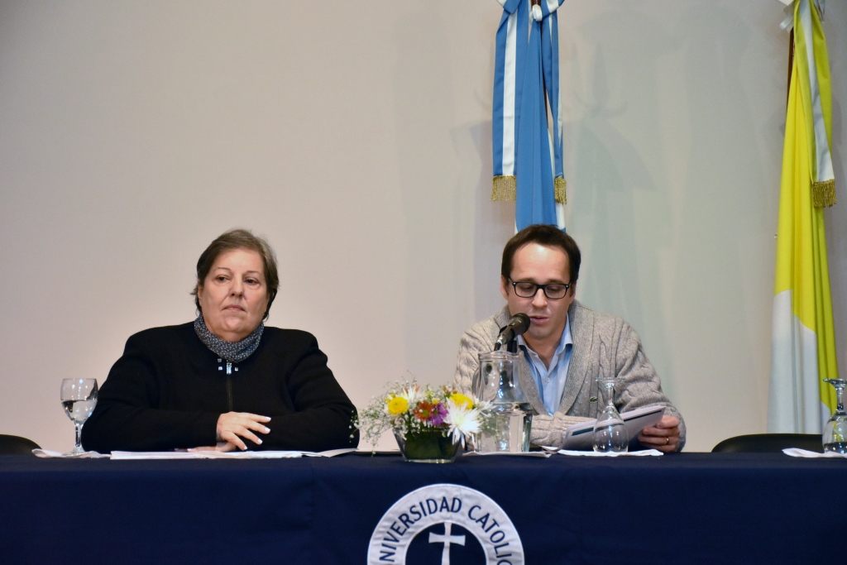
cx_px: 424
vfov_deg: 13.0
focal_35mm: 105
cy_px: 282
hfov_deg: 19.5
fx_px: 2471
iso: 1600
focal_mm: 70
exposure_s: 1/125
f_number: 5.6
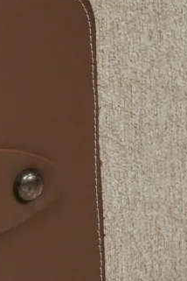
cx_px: -259
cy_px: -341
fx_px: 2130
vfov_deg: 7.2
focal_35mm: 273
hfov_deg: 4.9
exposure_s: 1/200
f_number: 5.6
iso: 1250
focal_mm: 34.3
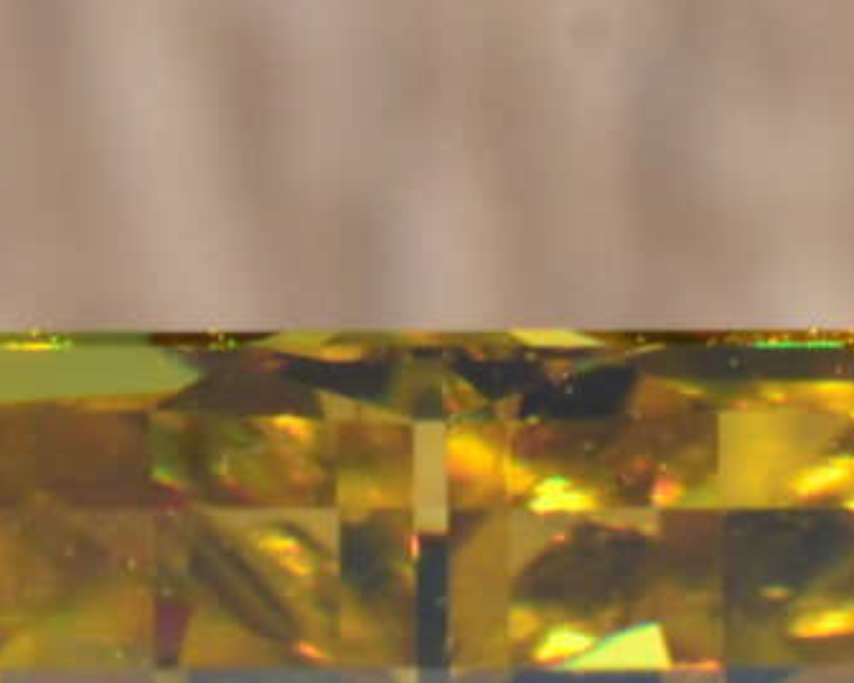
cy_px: 922
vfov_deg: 1.4
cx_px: 219
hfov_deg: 1.7
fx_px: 28432
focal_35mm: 1125
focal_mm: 105
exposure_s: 1/125
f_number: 20
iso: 125
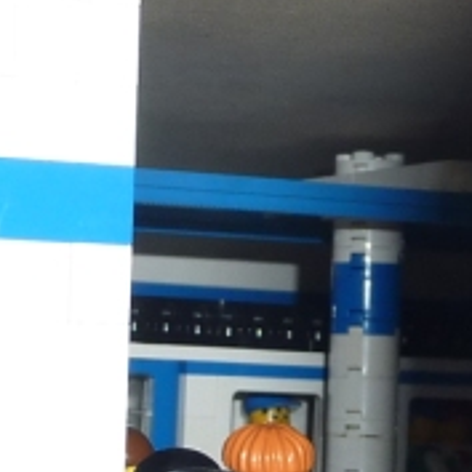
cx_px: 117
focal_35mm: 128
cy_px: 499
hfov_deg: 13.6
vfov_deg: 13.4
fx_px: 1975
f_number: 3.3
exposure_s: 1/60
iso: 100
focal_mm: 4.1
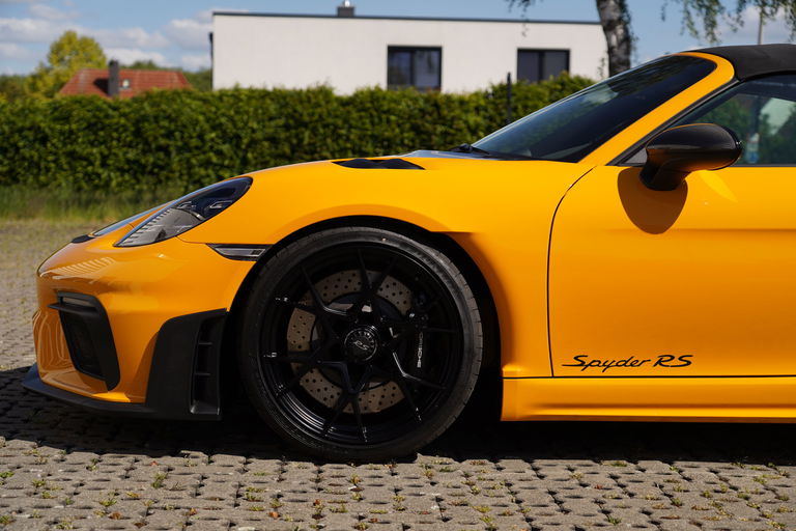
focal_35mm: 63
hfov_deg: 31.9
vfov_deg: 21.6
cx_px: 398
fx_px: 1393
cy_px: 266
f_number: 4.5
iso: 100
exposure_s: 1/1250
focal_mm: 63
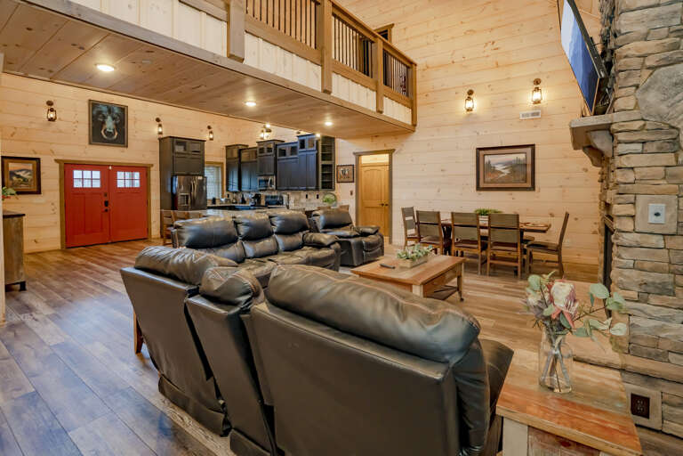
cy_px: 228
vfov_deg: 73.7
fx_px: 304
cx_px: 342
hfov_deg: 96.7
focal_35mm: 16
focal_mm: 16
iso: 2500
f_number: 7.1
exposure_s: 1/30
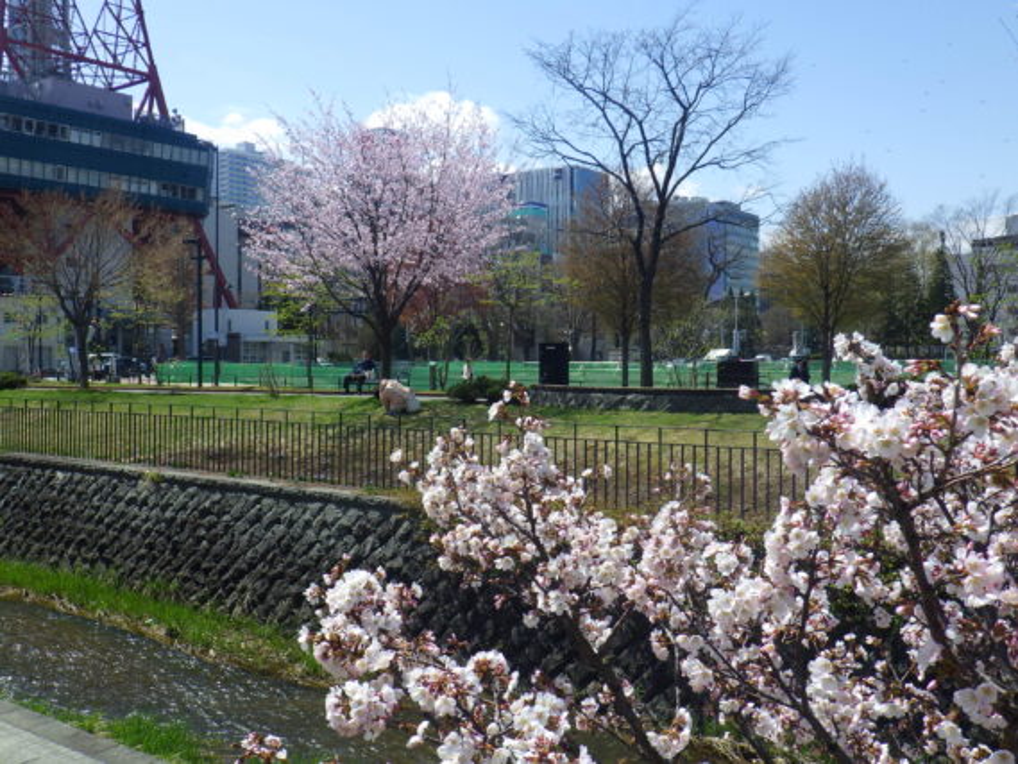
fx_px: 1000
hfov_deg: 53.9
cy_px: 382
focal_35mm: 34
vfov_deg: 41.8
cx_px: 509
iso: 125
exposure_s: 1/800
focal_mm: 6.1
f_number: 4.6
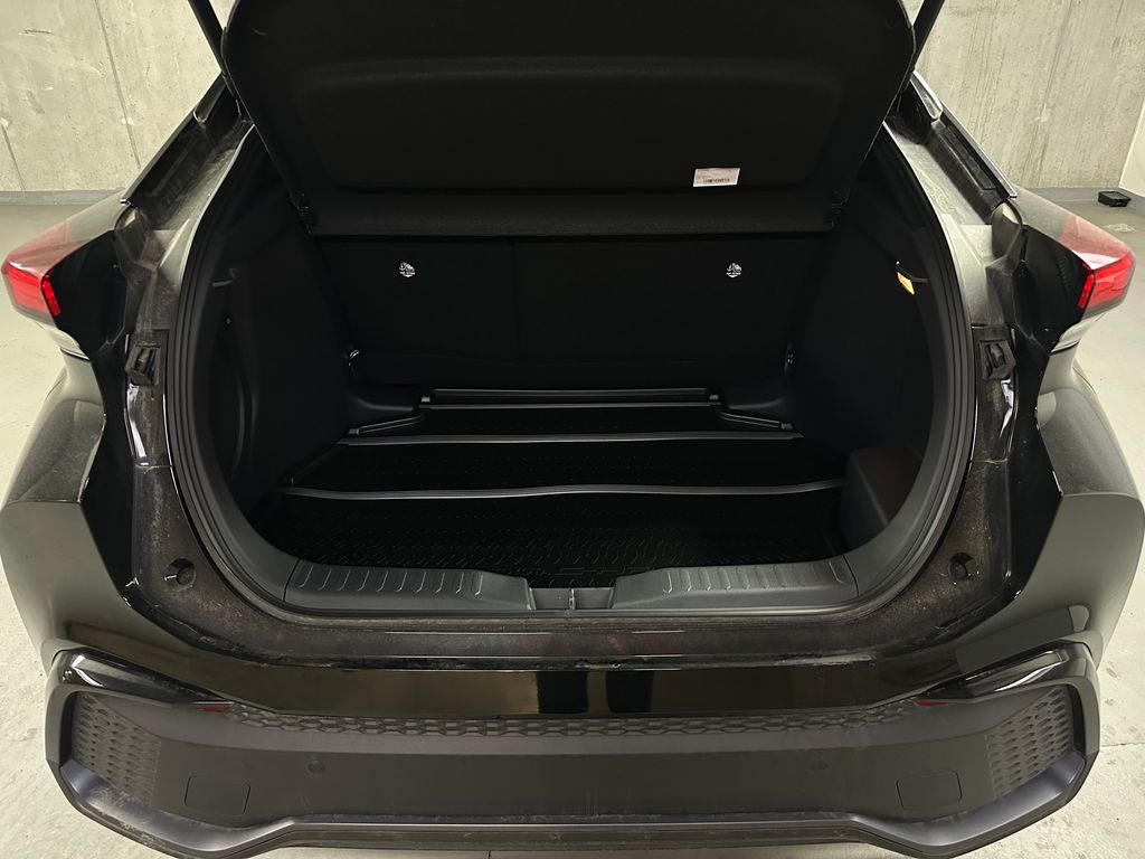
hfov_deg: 71.6
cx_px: 572
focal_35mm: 24
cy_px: 430
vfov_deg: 56.8
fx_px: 794
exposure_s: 1/33
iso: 800
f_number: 1.78
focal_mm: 6.86
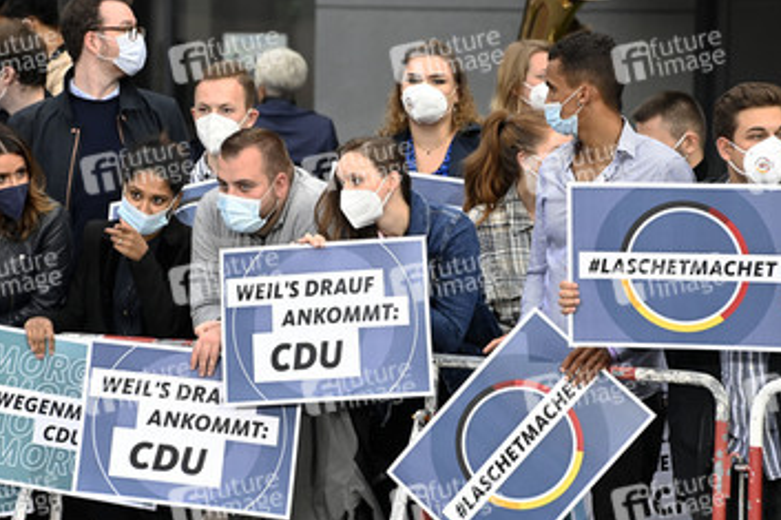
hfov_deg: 7.7
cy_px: 223
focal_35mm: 268
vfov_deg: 5.1
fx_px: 5811
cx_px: 388
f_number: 6.3
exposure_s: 1/500
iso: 5000
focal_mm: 210
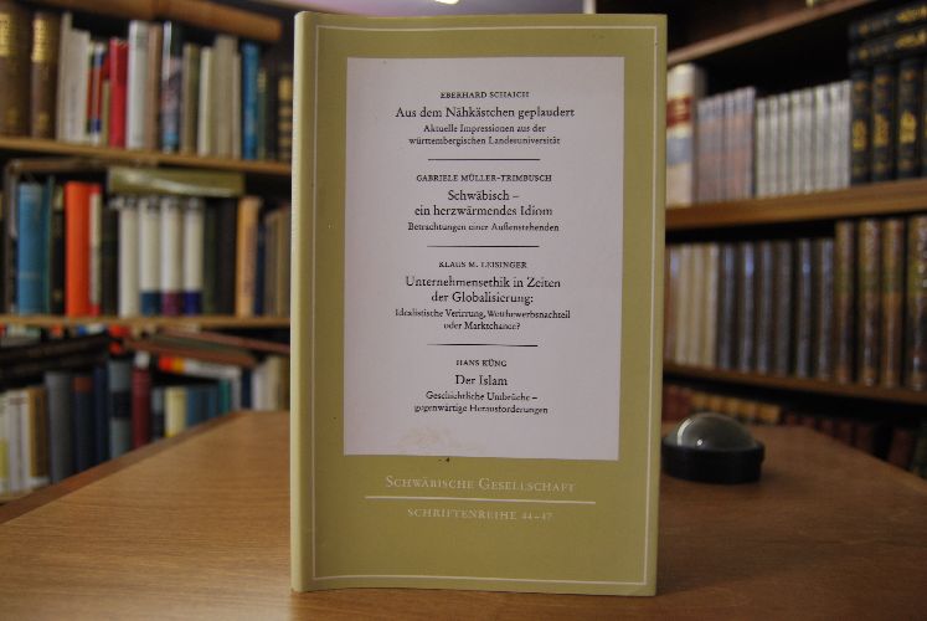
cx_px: 464
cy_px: 310
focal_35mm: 28
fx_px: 735
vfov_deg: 45.8
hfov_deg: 64.5
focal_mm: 19
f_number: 3.5
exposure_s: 1/30
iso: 280
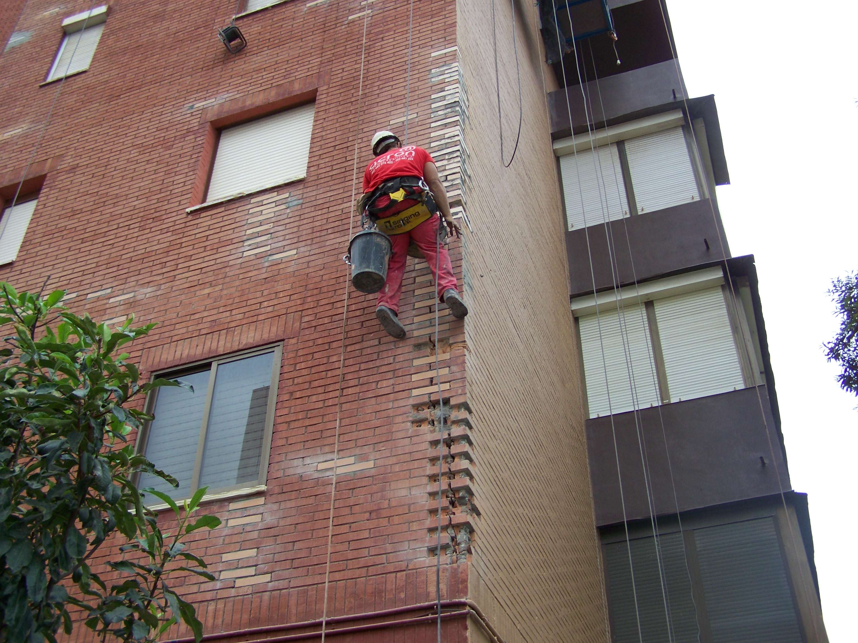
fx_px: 1016
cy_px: 322
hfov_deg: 45.8
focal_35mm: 41
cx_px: 429
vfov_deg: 35.1
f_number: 2.8
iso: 64
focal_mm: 6.7
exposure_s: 1/320
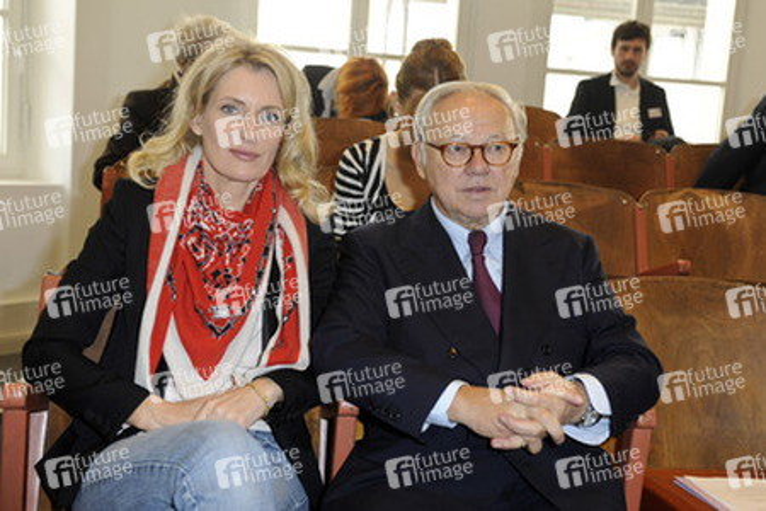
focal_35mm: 44
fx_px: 936
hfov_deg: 44.5
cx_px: 383
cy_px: 256
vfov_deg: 30.5
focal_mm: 44
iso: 800
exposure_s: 1/160
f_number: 4
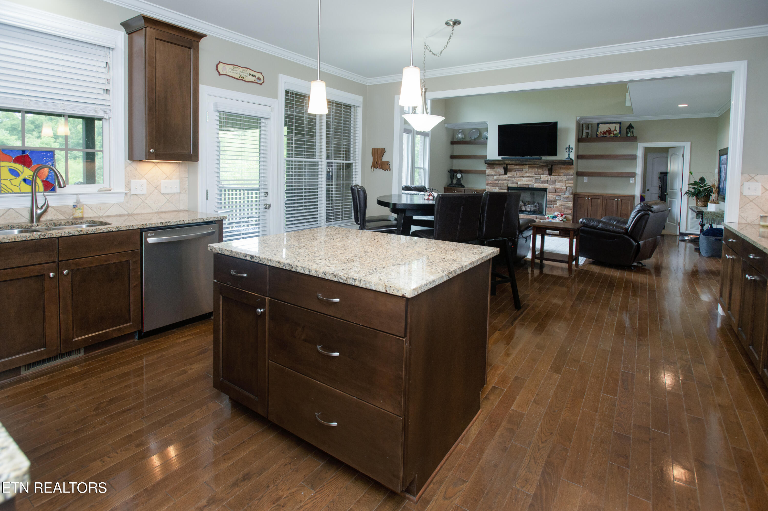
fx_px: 362
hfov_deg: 93.3
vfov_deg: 70.4
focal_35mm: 17
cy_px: 256
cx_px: 384
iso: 640
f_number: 4.5
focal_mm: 17
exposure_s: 1/125
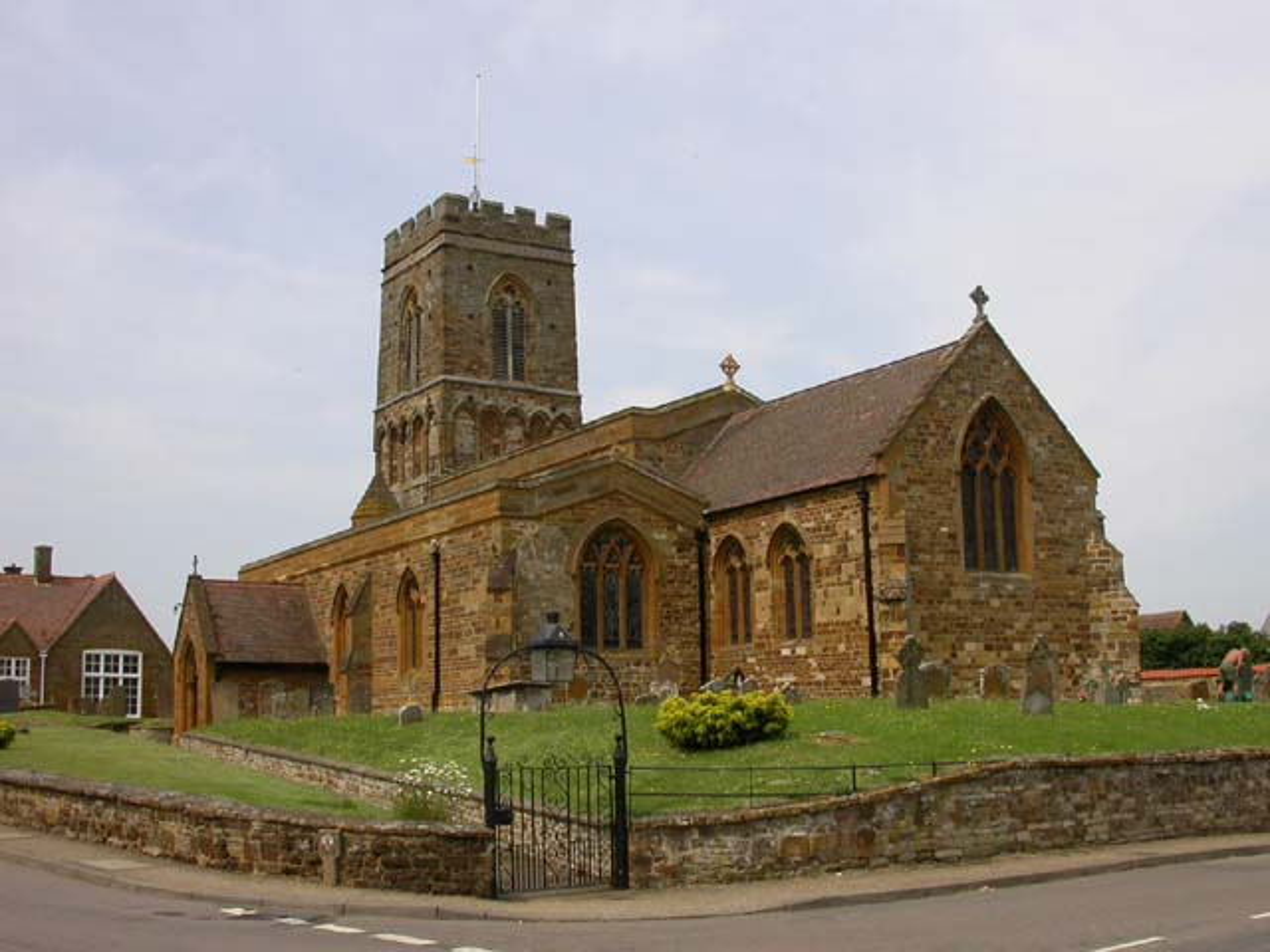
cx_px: 635
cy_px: 476
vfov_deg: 37.7
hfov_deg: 49.0
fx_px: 1394
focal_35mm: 38
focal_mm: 7.85
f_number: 7.5
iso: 100
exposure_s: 1/387
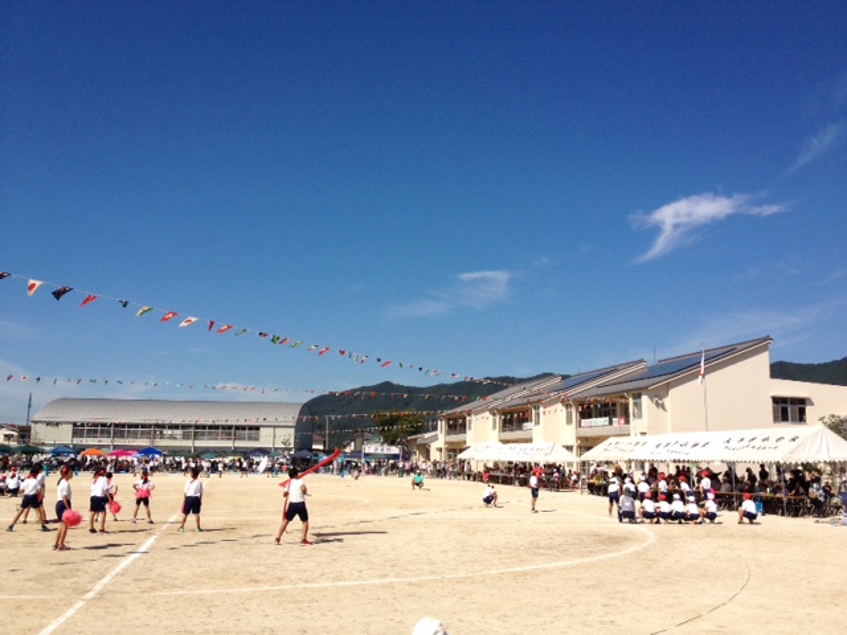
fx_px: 856
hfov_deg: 52.6
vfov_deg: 40.7
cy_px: 318
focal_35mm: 35
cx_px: 424
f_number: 2.4
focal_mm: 4.28
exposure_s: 1/2907
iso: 64
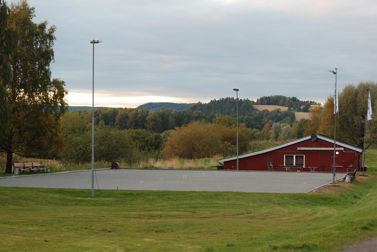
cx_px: 188
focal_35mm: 112
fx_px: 1180
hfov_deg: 18.2
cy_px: 126
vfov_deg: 12.2
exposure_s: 1/80
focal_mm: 75
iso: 400
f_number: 4.8
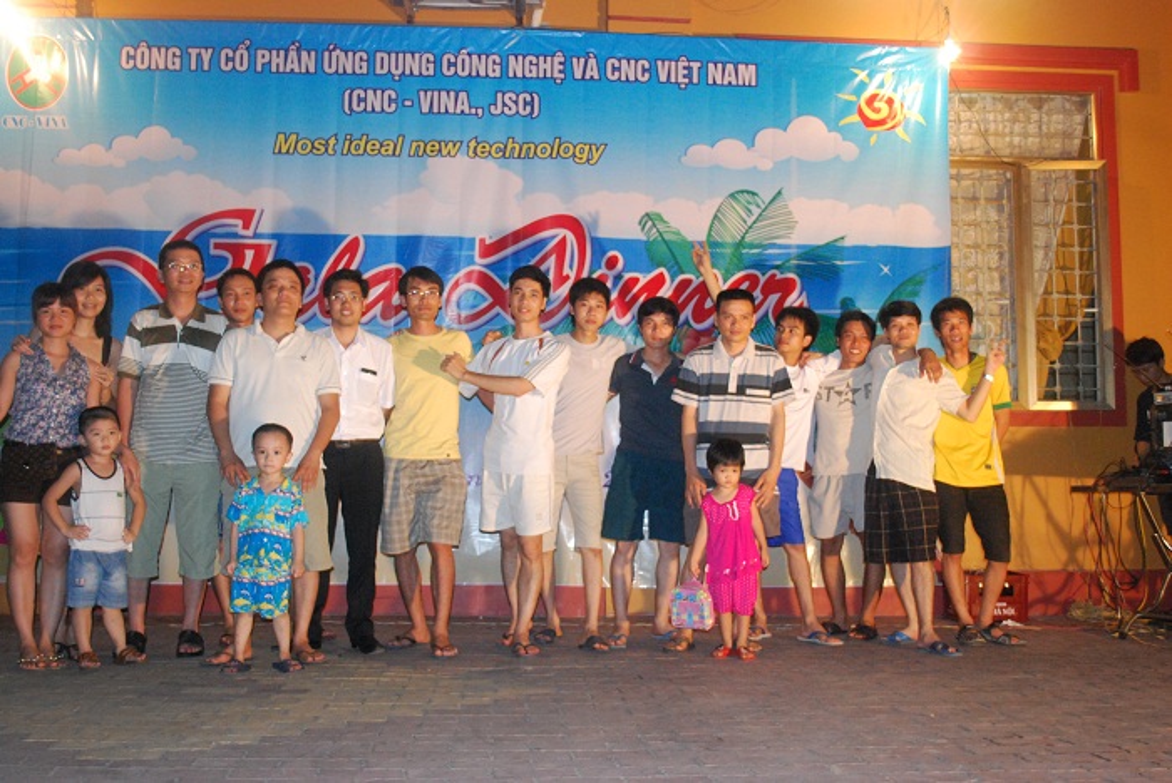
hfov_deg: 49.5
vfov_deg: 34.3
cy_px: 392
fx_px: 1271
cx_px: 586
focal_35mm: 39
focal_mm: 26
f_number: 4.2
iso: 1600
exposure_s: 1/60
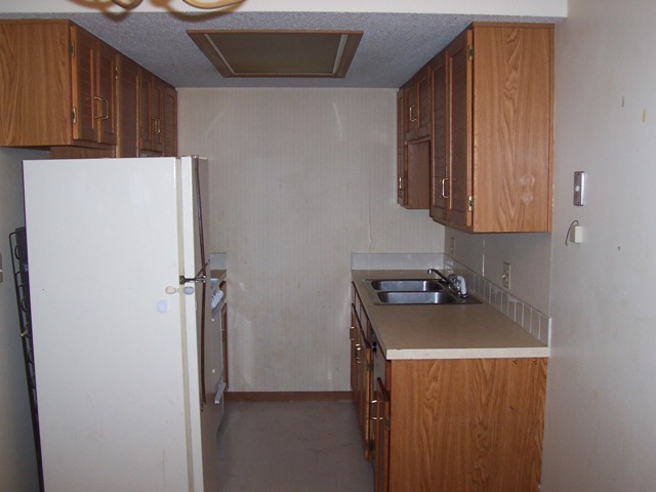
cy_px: 246
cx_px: 328
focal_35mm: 37
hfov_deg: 50.1
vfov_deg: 38.7
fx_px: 701
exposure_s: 1/60
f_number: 2.8
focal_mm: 5.6
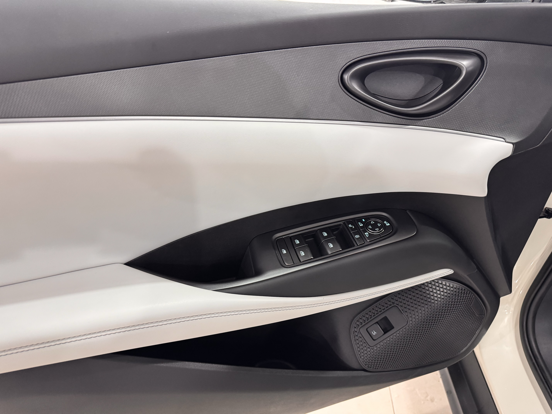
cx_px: 276
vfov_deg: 56.8
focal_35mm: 24
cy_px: 207
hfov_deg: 71.6
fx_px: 383
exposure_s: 1/50
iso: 320
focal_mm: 6.76
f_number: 1.78
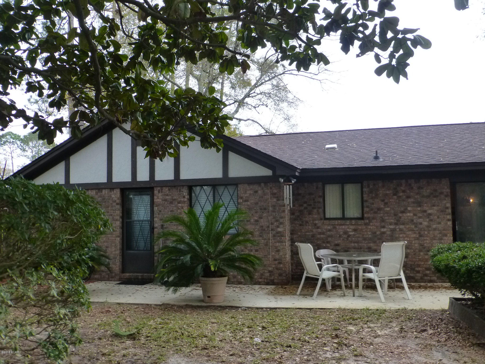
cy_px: 182
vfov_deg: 46.8
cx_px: 242
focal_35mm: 30
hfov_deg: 60.0
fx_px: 420
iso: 320
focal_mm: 5.4
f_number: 3.6
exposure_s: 1/60
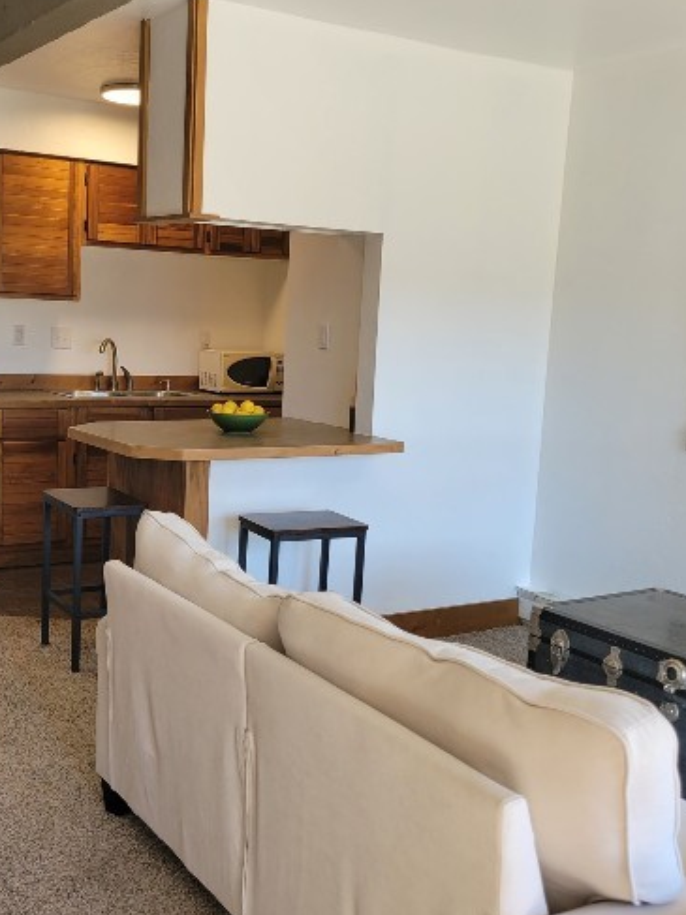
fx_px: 1084
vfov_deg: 45.7
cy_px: 502
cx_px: 276
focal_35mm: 41
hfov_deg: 35.0
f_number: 1.8
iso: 64
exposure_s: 1/119
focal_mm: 5.4
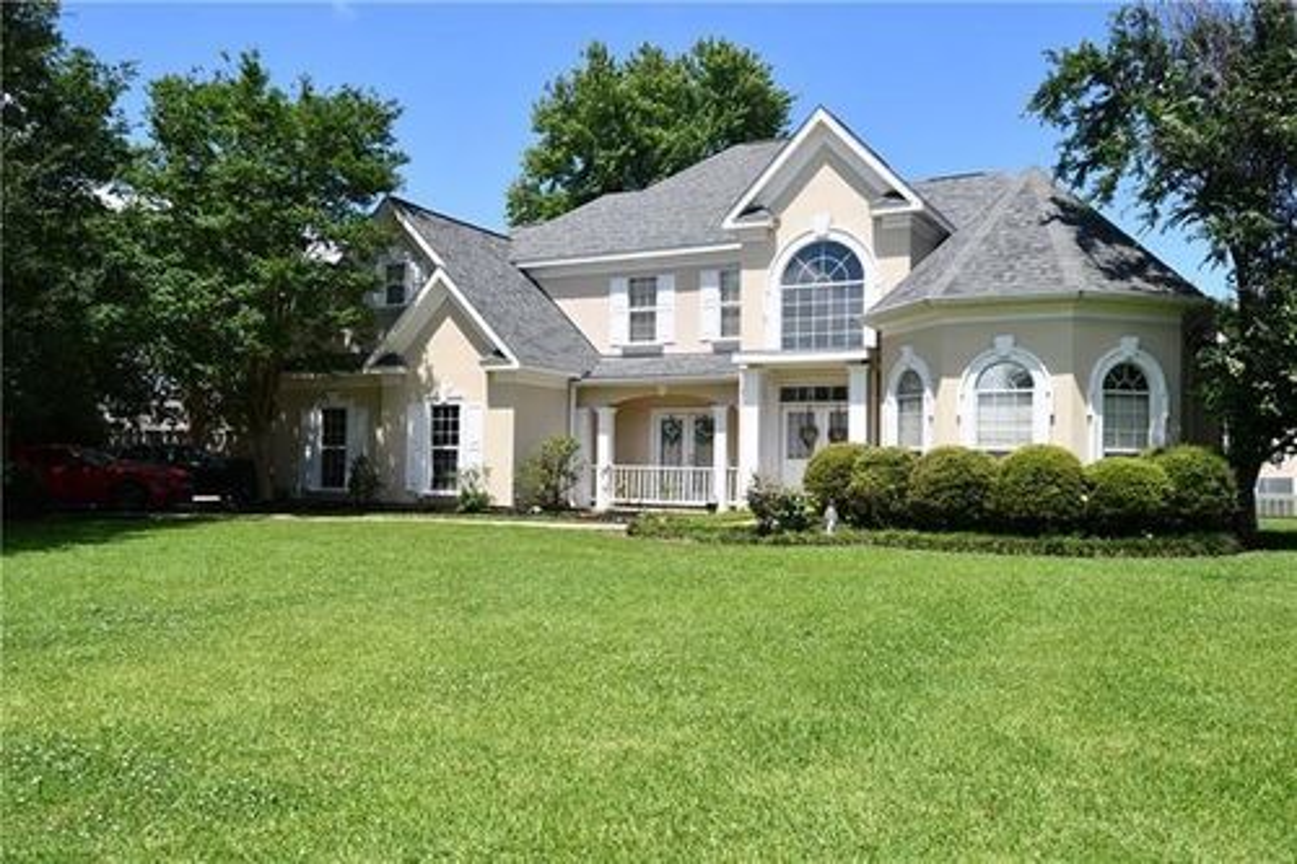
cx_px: 648
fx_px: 1080
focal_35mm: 30
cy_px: 432
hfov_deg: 61.9
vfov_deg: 43.6
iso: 100
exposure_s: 1/250
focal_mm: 20
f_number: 8
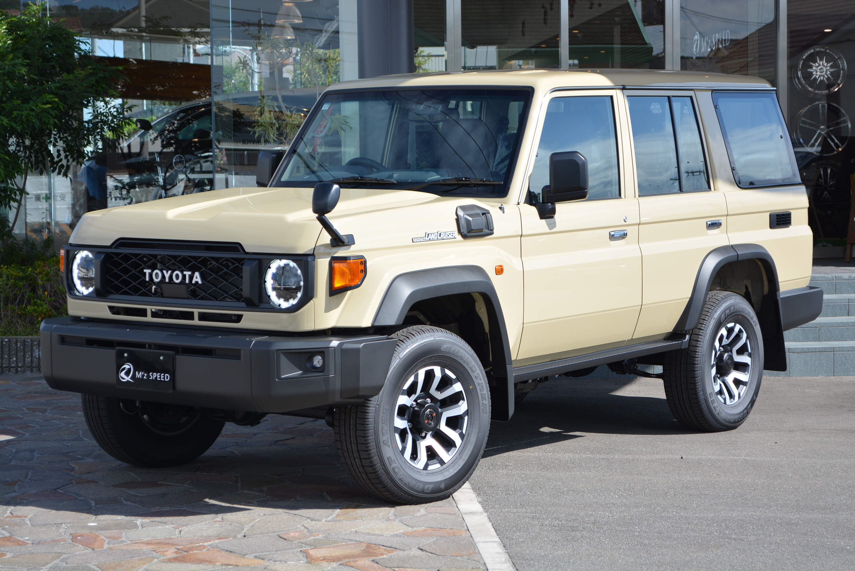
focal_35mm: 82
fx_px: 1961
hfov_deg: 24.6
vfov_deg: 16.6
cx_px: 428
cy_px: 286
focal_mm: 55
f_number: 5.6
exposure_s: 1/250
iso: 100
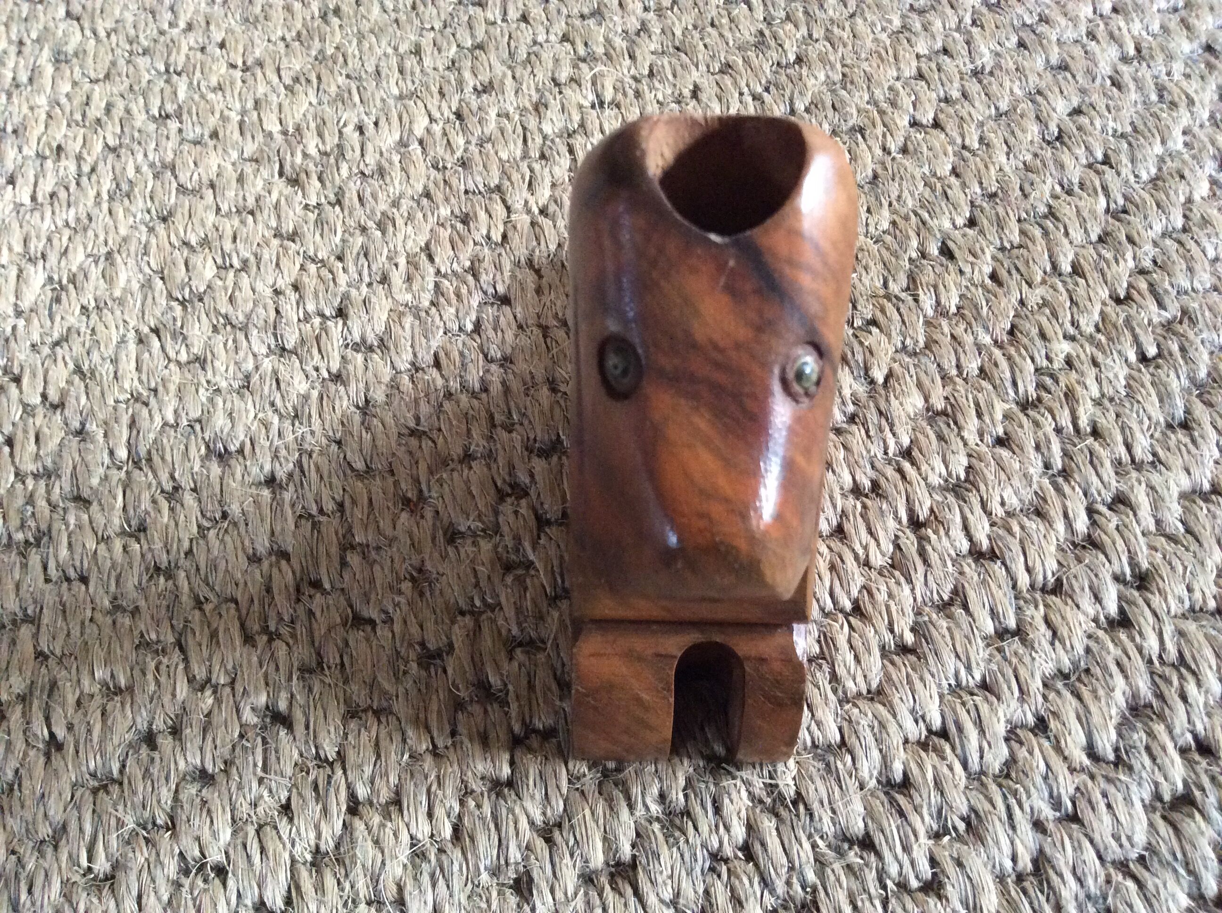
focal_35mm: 32
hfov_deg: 56.9
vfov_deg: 44.1
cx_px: 611
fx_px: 1128
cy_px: 456
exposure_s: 1/17
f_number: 2.4
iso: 250
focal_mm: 3.3
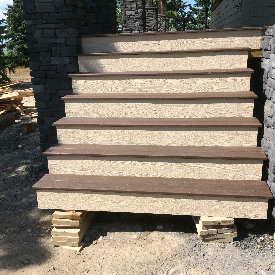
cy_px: 139
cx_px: 141
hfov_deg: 47.2
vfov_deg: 47.2
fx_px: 315
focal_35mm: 35
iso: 32
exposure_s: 1/1642
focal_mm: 4.15
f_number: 2.2
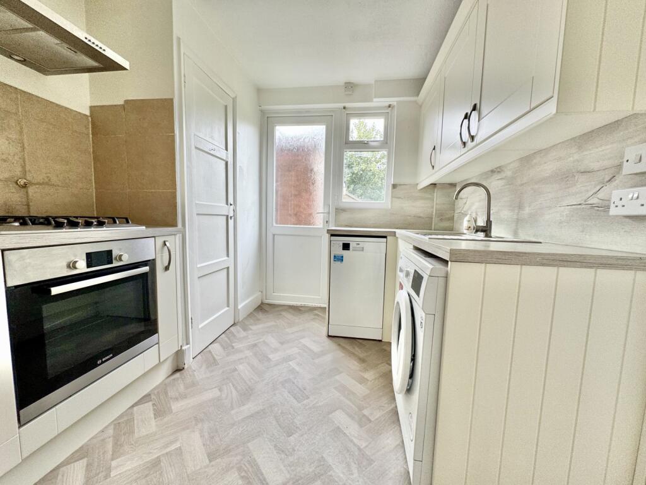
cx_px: 323
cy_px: 242
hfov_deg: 102.1
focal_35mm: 14
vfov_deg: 85.7
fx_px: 261
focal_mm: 2.22
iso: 100
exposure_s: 1/99
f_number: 2.2
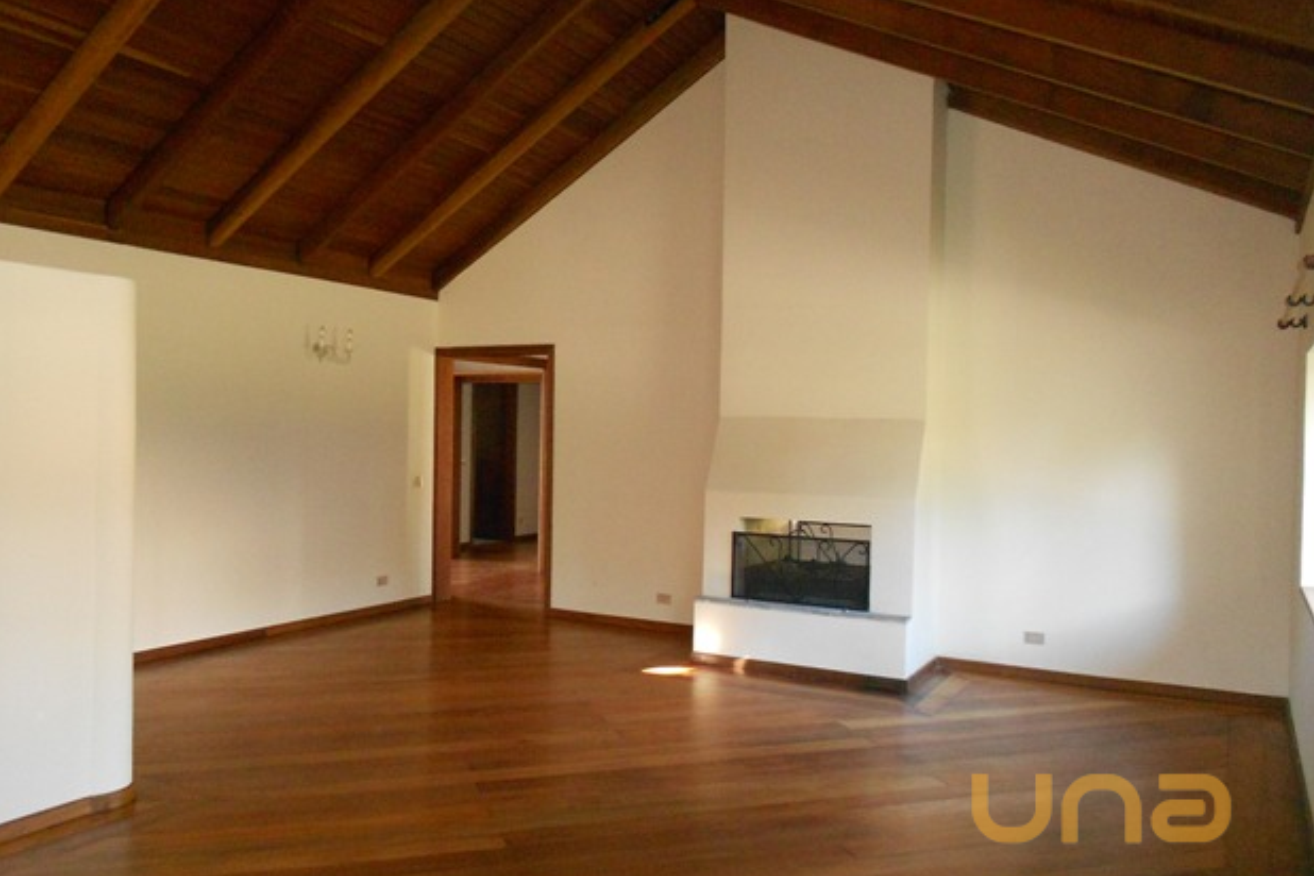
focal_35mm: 28
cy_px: 425
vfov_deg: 46.4
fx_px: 1022
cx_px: 642
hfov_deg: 65.5
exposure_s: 1/25
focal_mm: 4.6
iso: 500
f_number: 3.2
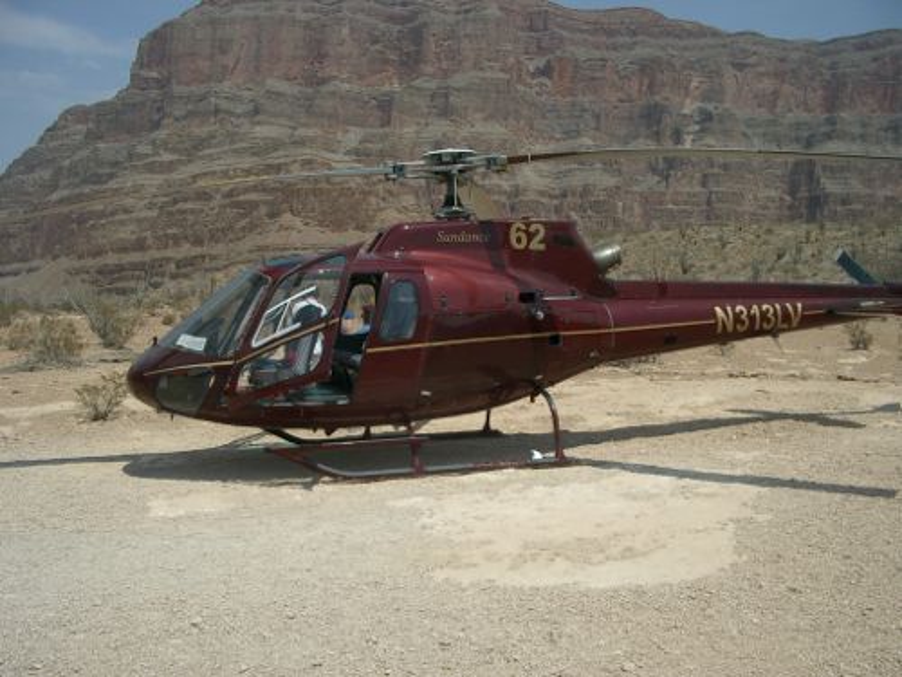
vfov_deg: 40.7
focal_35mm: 35
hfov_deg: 52.6
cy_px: 338
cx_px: 451
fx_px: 912
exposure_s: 1/800
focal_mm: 5.8
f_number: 4.3
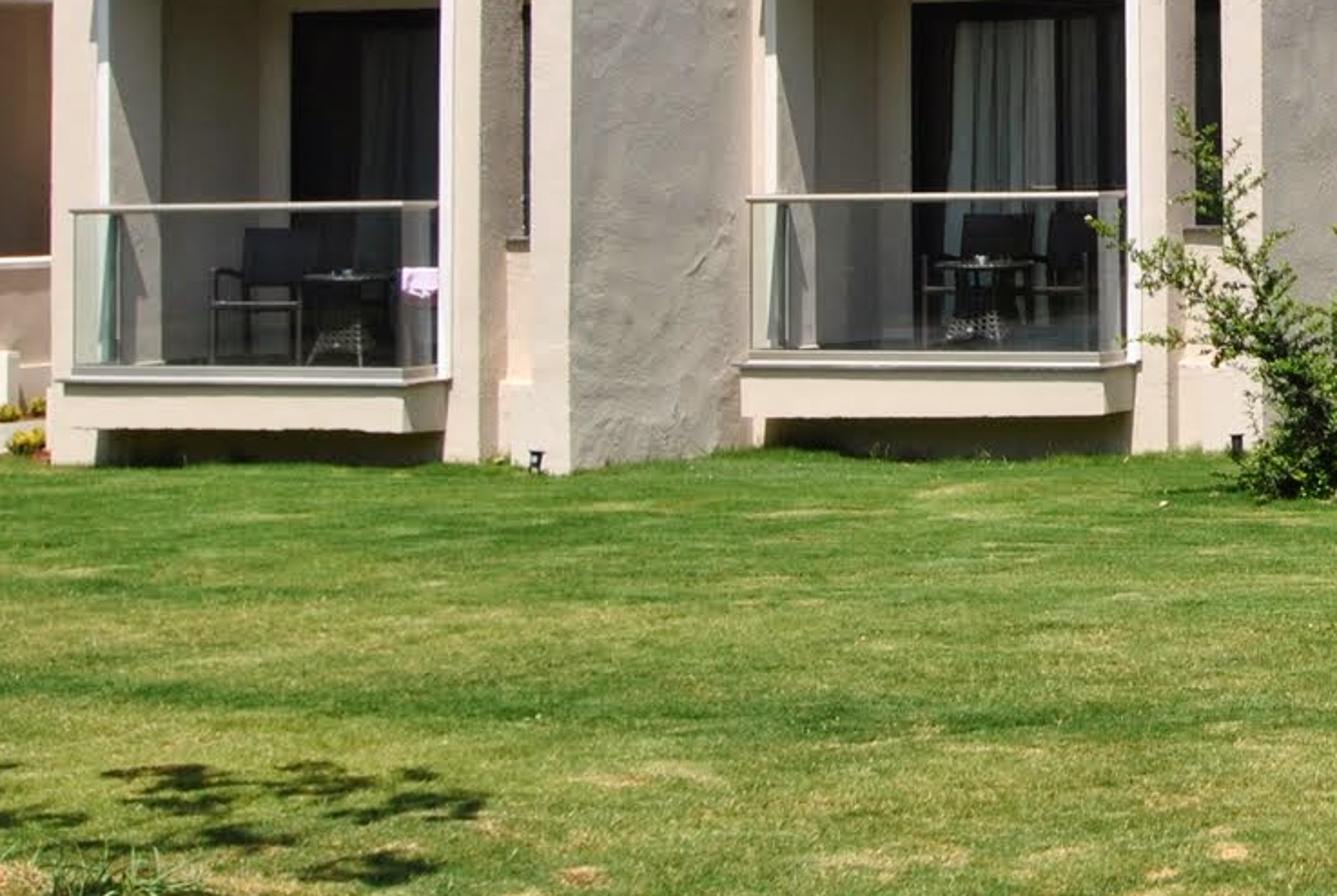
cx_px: 1638
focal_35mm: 100
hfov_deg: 19.1
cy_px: -28
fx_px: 3720
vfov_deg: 13.5
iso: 100
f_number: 8
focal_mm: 24
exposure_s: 1/250
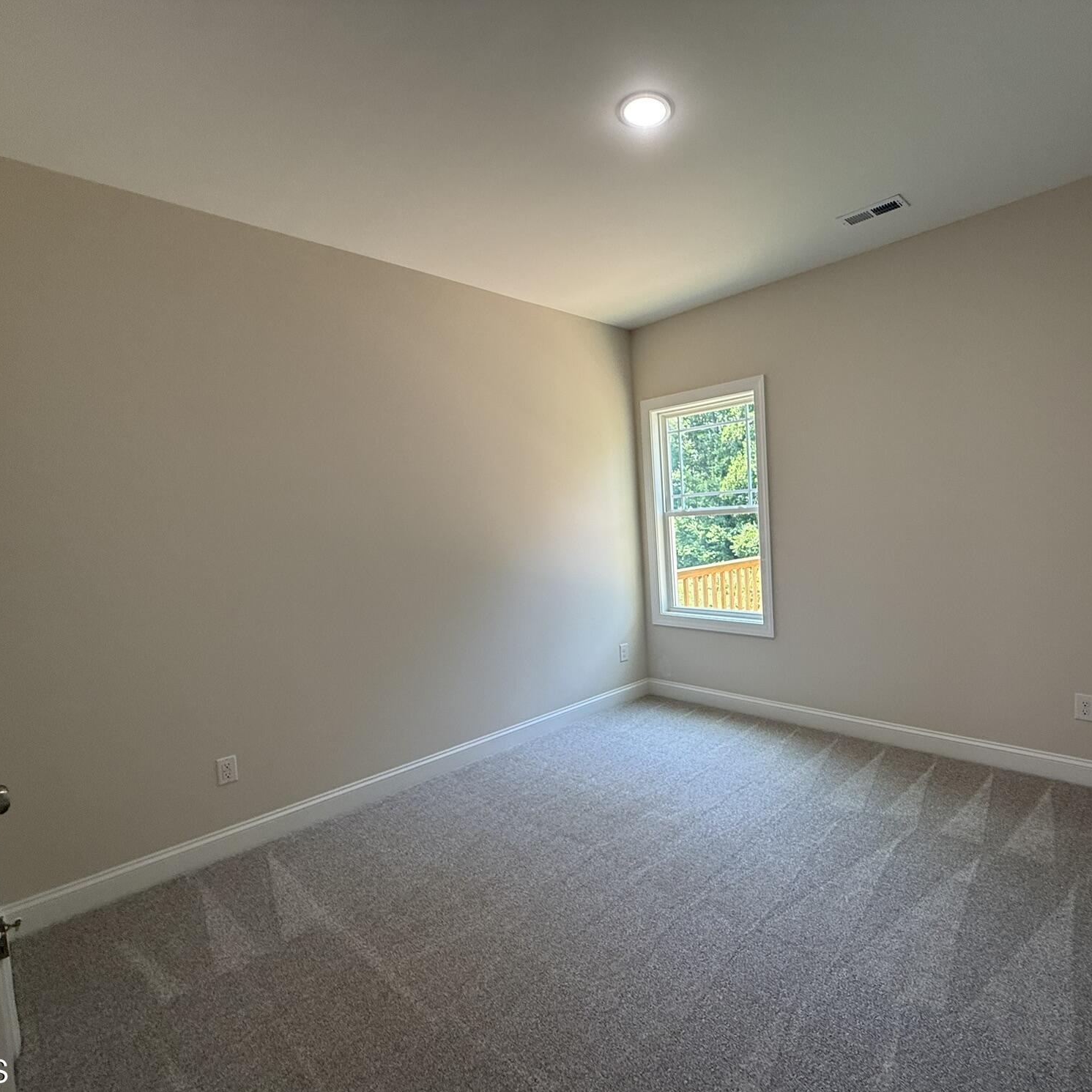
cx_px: 672
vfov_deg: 84.0
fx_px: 607
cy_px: 560
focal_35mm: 17
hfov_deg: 82.6
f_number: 2.2
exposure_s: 1/120
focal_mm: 2.22
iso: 100
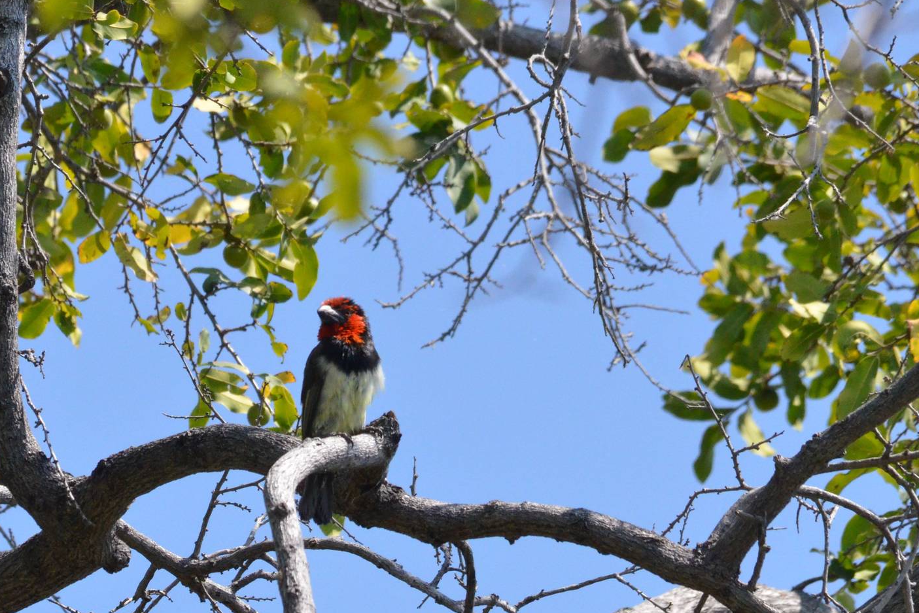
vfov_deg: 1.6
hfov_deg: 2.4
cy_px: 280
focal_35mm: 852
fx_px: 21750
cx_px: 453
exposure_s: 1/2000
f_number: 11
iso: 2500
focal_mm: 500
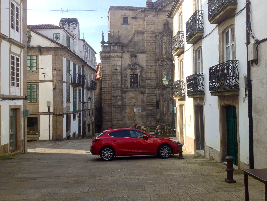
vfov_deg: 39.7
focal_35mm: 36
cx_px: 134
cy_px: 98
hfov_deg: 51.3
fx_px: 278
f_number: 2.4
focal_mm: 4.28
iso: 50
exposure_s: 1/699
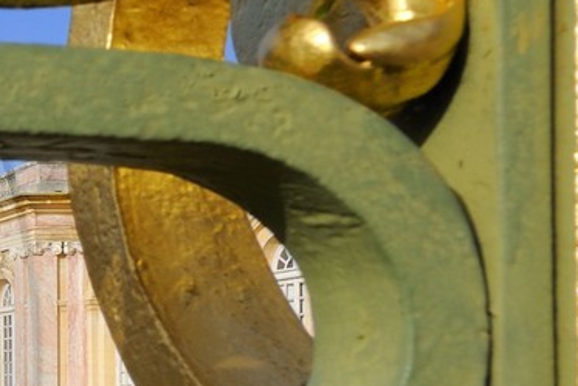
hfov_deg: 16.6
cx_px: -607
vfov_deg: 15.0
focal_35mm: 90
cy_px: 367
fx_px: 1445
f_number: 22
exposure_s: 1/100
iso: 200
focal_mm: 21
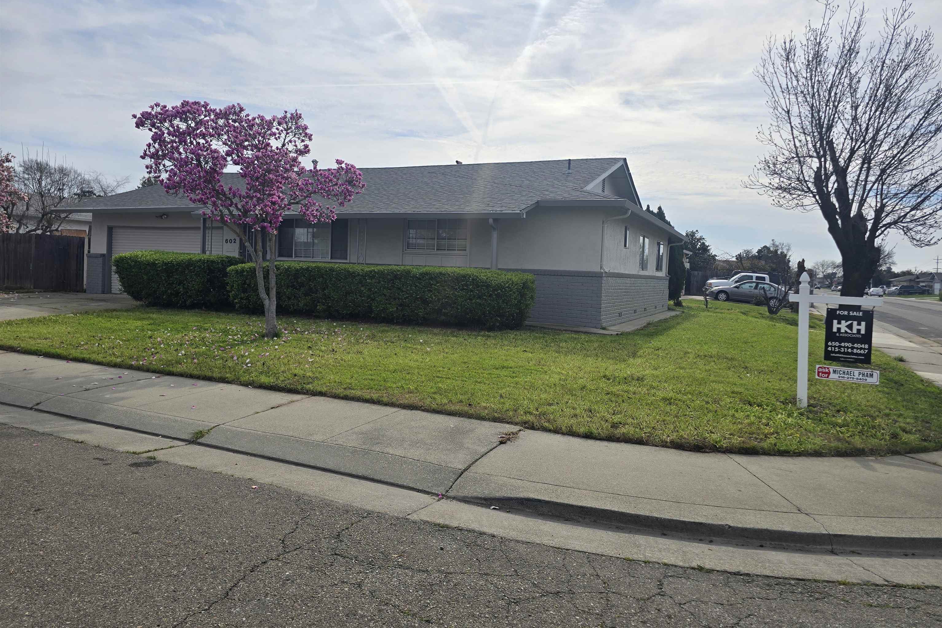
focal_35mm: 24
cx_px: 472
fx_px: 628
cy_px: 284
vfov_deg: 53.0
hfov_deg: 73.7
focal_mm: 6.3
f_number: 1.7
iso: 12
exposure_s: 1/1619
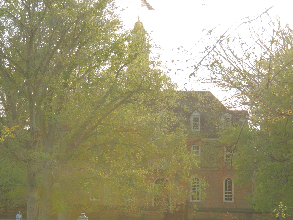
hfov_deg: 12.7
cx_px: 146
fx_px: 1312
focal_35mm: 155
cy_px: 110
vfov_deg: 9.6
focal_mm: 27.6
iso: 140
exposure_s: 1/125
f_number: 4.4
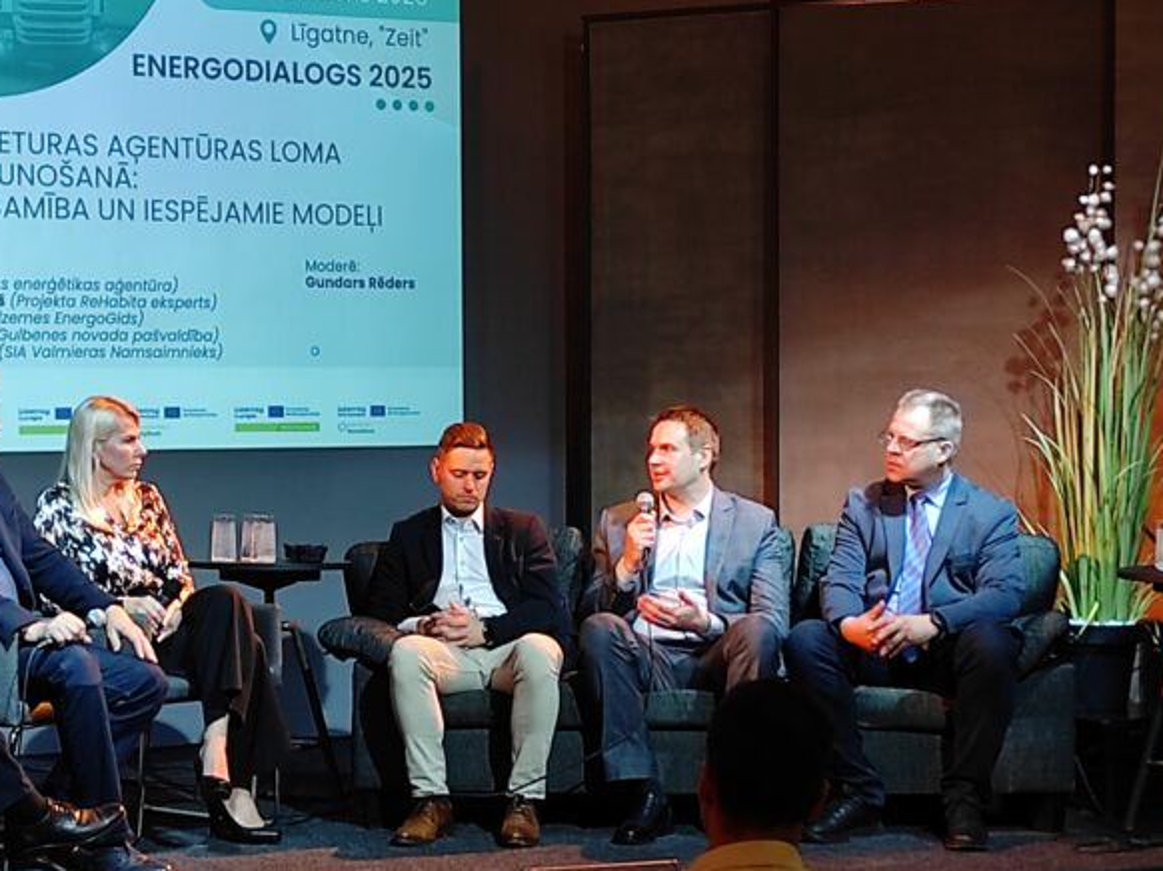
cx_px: 418
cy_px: 347
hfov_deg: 54.6
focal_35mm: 33
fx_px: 1108
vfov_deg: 42.7
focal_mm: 5.43
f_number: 1.89
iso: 430
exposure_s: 1/33
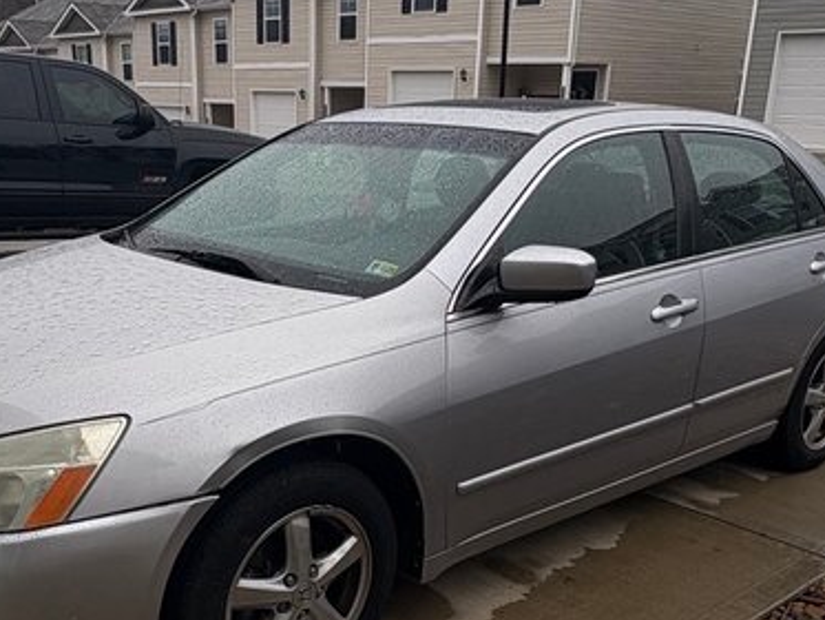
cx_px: 327
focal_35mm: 30
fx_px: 715
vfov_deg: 45.8
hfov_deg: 59.4
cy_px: 434
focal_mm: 2.22
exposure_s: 1/631
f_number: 2.2
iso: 50
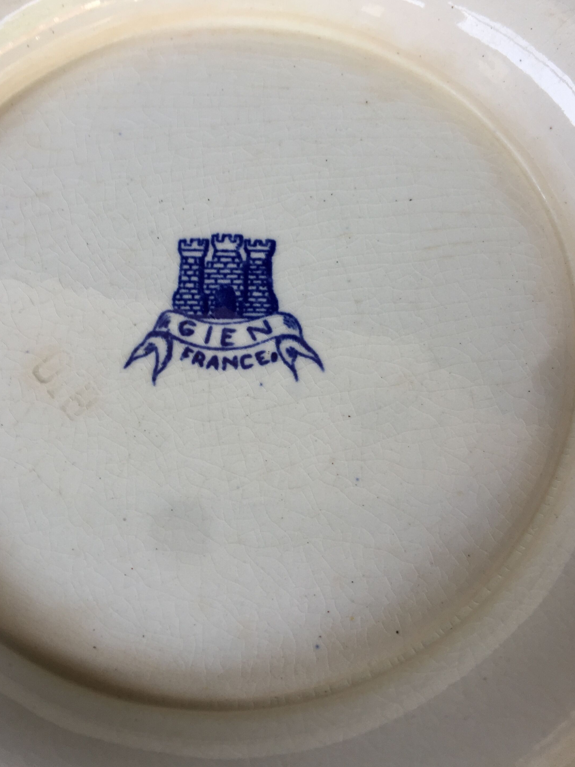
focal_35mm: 33
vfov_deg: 55.2
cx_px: 282
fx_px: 731
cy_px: 334
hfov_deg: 42.9
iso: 32
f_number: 2.2
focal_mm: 4.15
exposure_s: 1/100
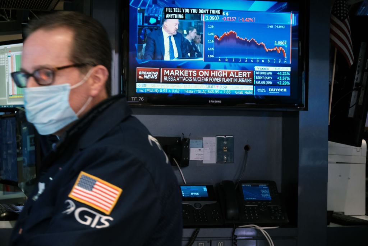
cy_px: 123
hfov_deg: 24.5
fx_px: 849
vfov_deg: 16.5
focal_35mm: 83
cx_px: 184
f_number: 7.1
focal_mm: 55
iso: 3200
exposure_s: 1/20
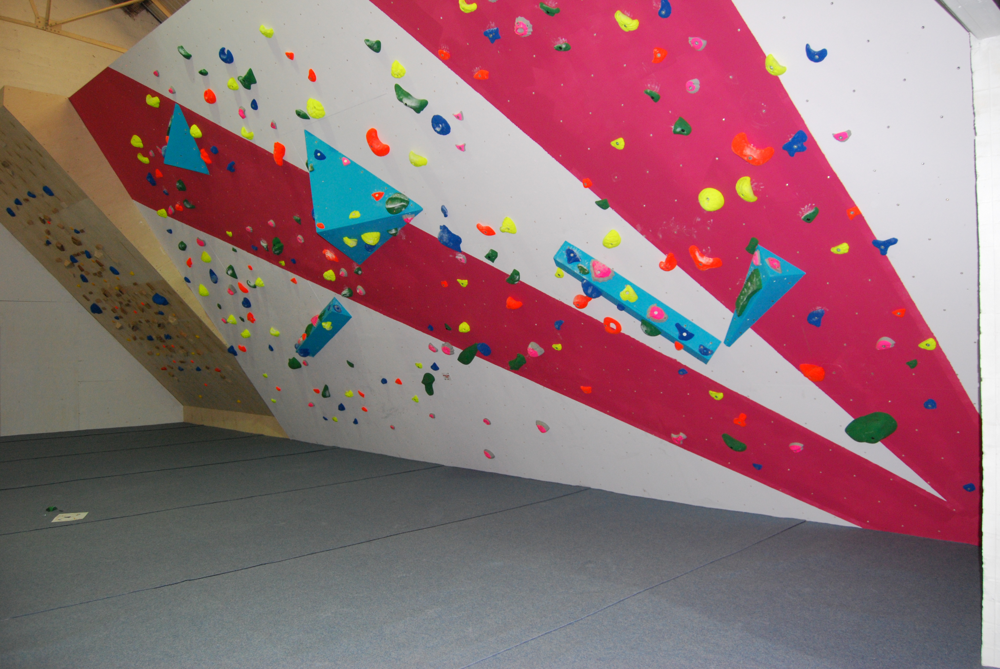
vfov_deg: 48.0
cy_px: 334
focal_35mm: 27
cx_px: 500
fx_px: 751
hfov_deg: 67.3
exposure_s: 1/60
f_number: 5
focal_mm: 18
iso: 800
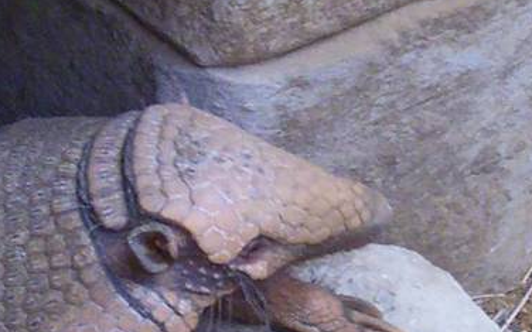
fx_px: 3465
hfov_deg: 8.8
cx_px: 287
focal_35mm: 239
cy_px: 64
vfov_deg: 5.5
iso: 160
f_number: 3.2
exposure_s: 1/32
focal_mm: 8.7
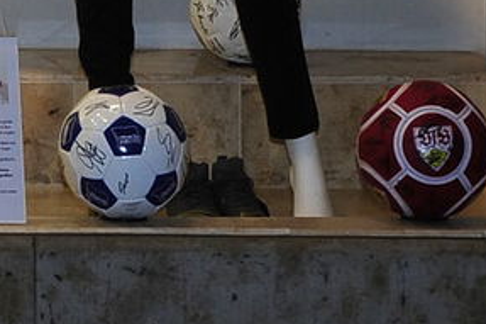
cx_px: -464
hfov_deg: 5.6
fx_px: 4884
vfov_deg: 3.7
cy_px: -451
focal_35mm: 362
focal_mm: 65
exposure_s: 1/13
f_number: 9
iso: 320
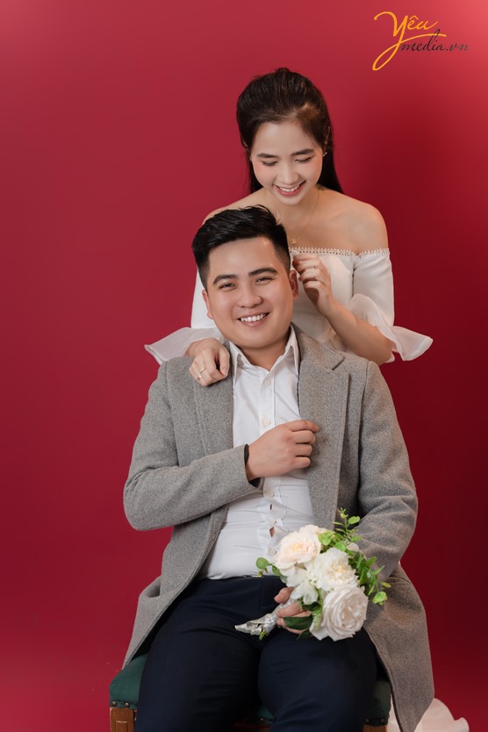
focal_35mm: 70
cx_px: 244
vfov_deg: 28.8
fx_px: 1423
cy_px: 366
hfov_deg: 19.5
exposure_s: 1/100
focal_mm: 70
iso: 50
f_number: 3.2
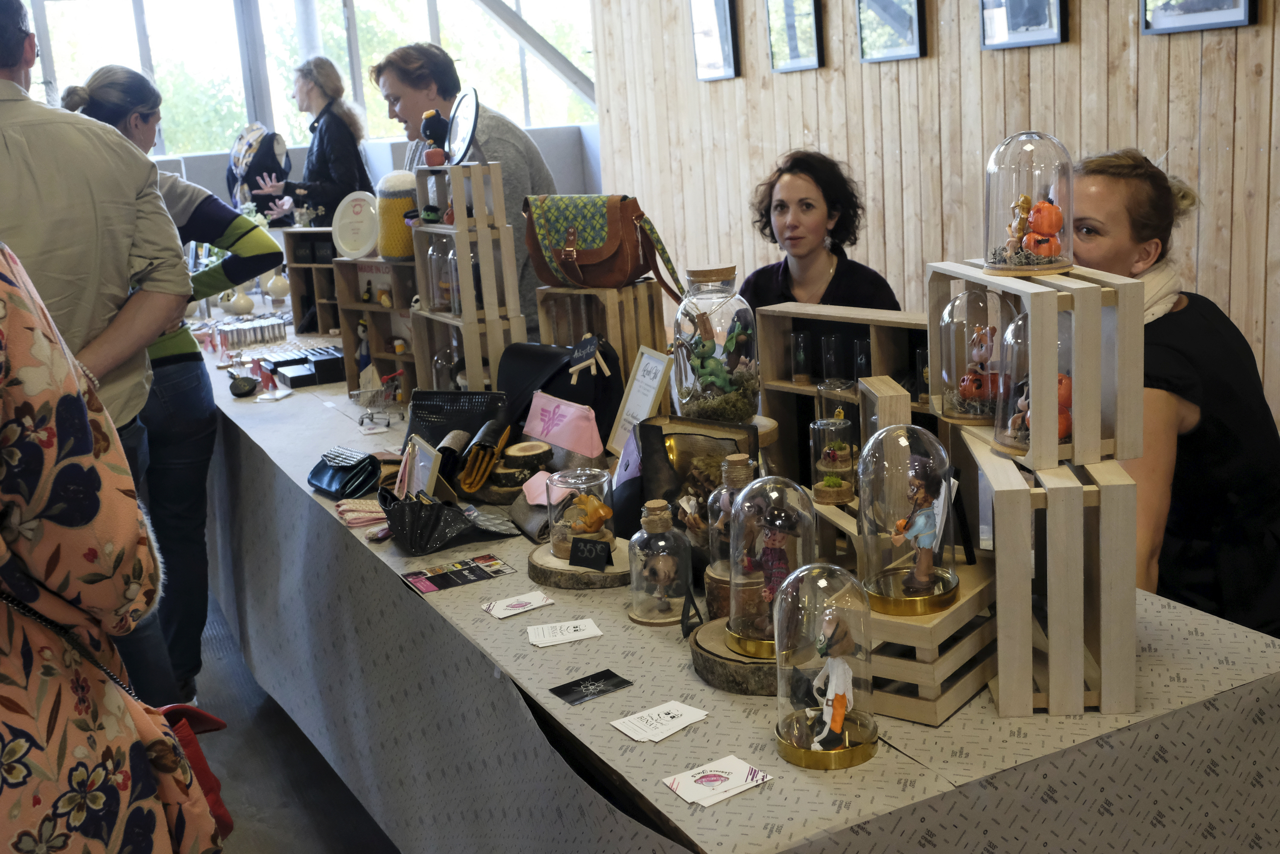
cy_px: 427
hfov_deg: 53.1
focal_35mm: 36
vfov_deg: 36.9
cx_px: 640
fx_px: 1280
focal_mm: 24.2
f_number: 6.4
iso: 6400
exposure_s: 1/160
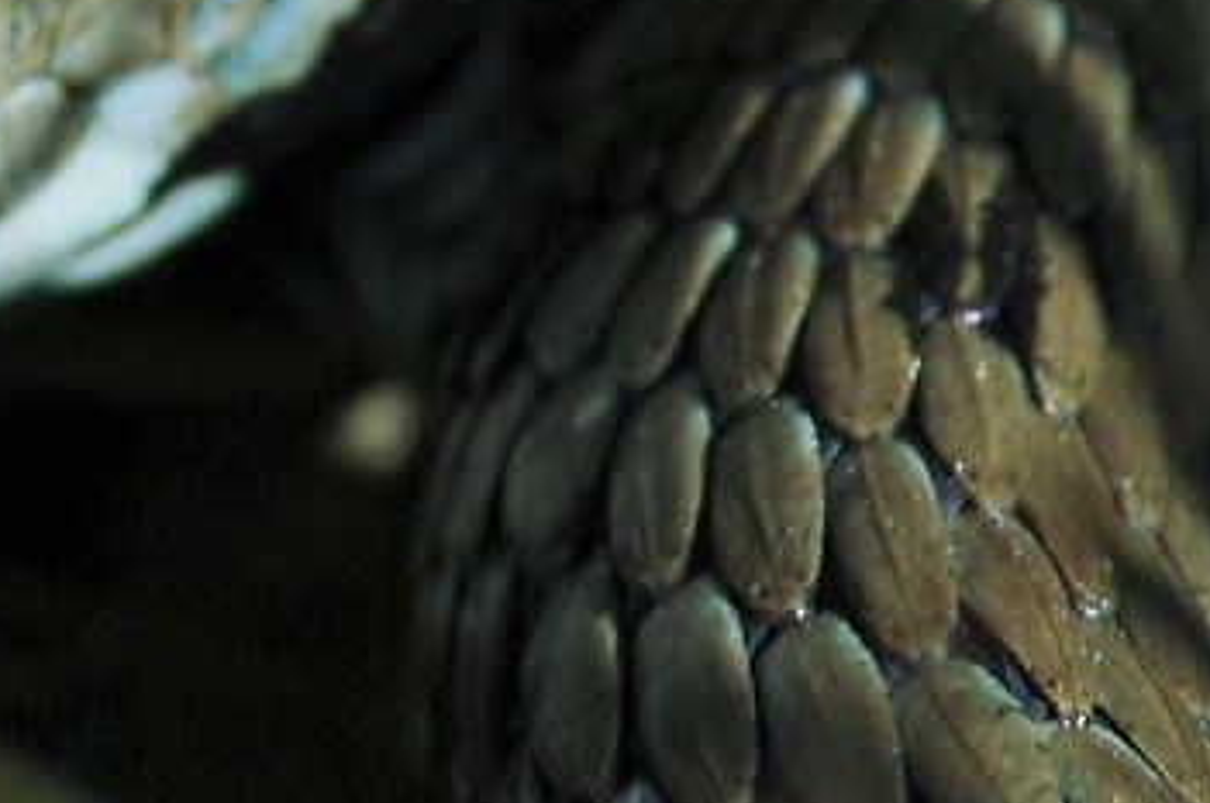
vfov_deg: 0.4
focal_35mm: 3076
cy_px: -283
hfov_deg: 0.7
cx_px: -872
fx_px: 103244
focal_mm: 300
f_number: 8
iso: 100
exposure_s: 1/250
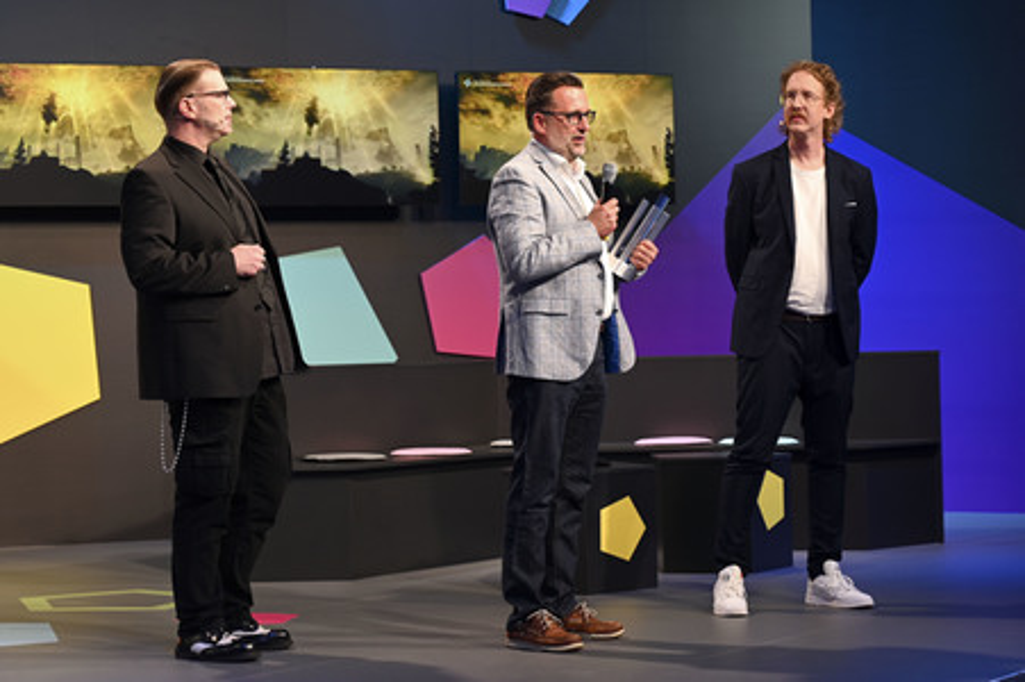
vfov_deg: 19.4
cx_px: 512
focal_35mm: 70
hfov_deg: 28.9
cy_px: 341
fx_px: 1992
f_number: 4
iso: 640
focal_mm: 70
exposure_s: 1/125
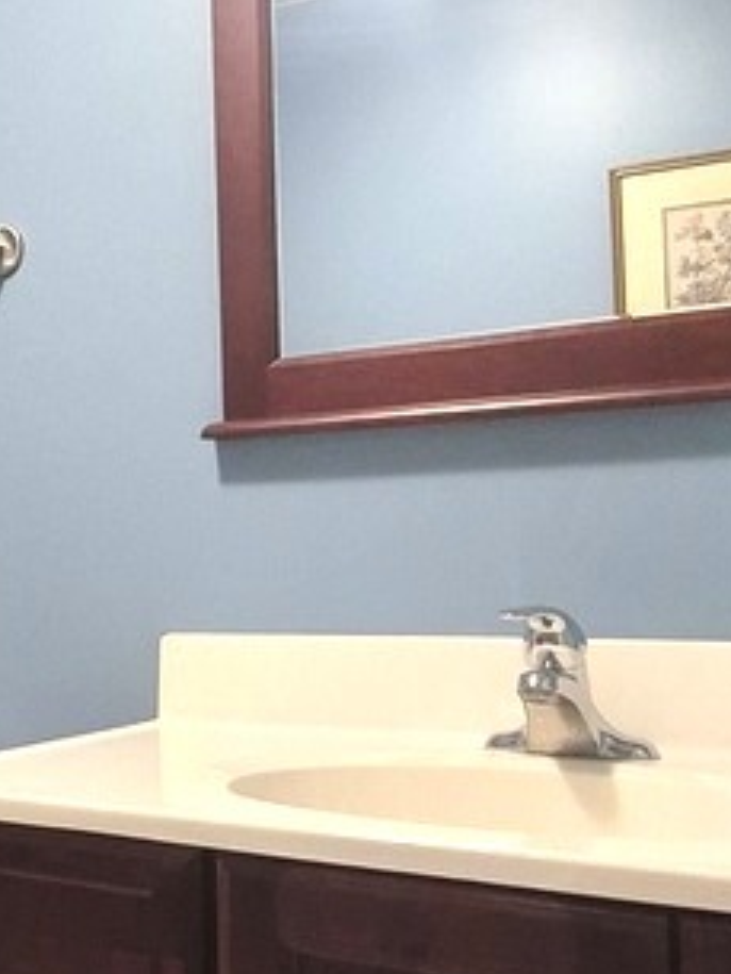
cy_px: 543
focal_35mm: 46
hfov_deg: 28.9
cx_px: -51
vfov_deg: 41.2
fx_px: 1294
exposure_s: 1/60
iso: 500
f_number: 2.2
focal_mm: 1.74
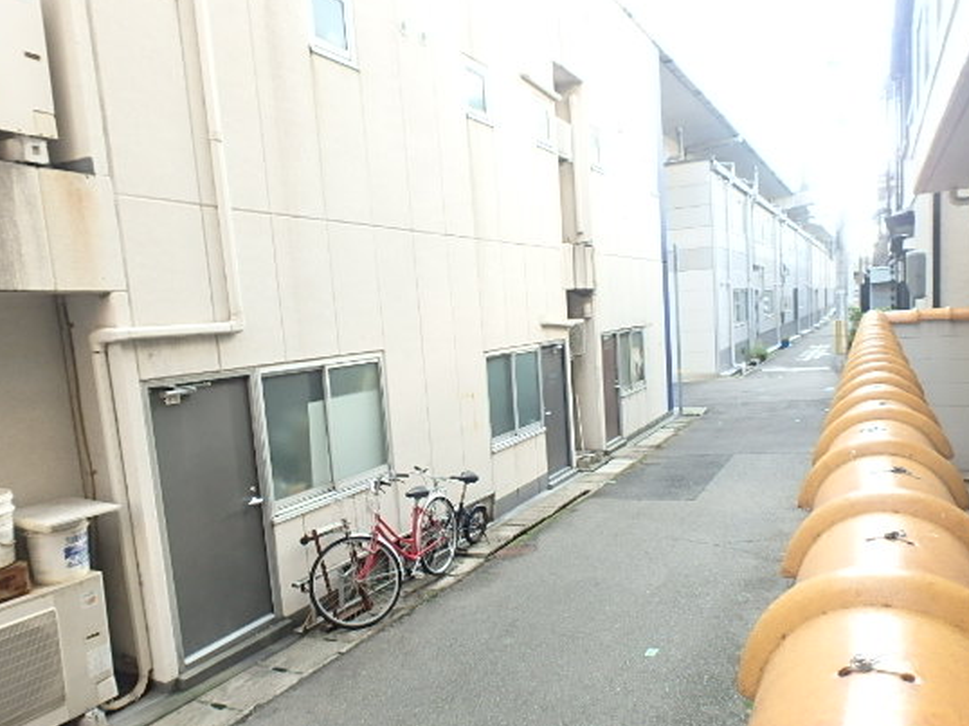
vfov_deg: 54.6
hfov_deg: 69.3
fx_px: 700
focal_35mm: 25
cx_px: 531
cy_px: 422
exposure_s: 1/60
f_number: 3.5
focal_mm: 3.7
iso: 160
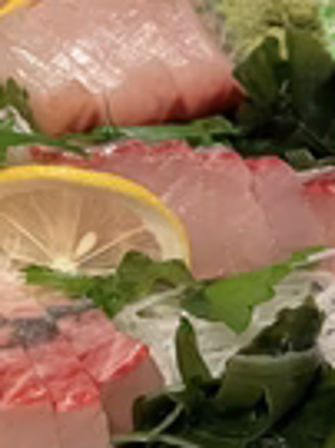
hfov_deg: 18.1
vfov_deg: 25.3
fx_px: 995
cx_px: -73
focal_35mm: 77
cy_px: 199
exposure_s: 1/60
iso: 250
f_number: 1.6
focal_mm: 4.2
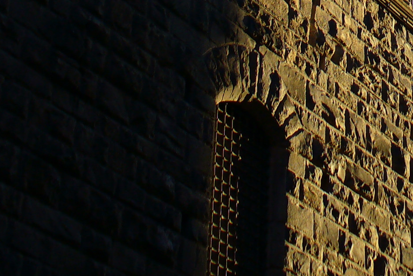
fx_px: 1319
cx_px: 460
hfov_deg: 17.2
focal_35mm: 115
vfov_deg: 11.3
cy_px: -176
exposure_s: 1/250
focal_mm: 6.1
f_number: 2.8
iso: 80
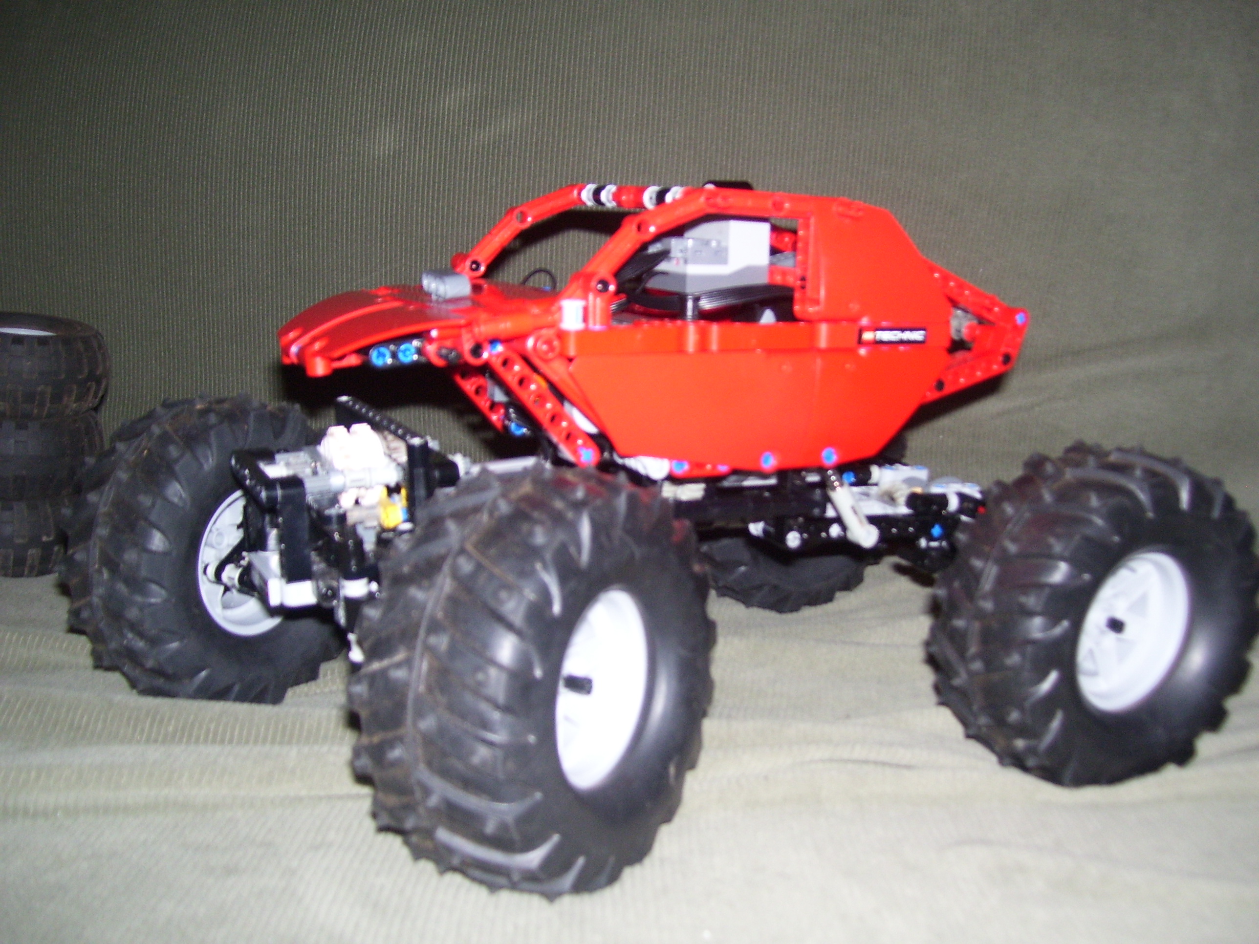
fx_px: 1346
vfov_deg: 38.7
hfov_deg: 50.1
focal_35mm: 37
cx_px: 630
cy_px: 472
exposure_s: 1/60
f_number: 2.7
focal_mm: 6
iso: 125
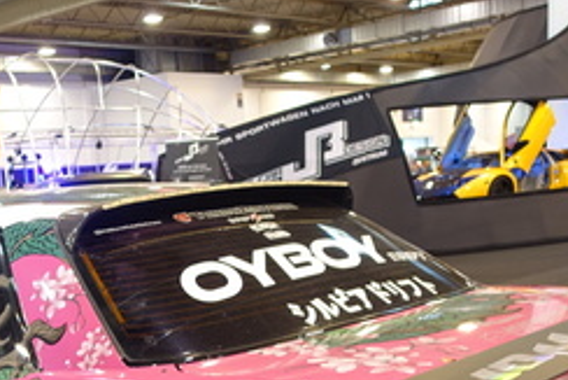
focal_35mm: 59
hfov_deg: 33.7
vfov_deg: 21.7
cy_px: 429
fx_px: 931
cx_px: 196
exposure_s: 1/30
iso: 125
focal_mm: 8.8
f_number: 1.8
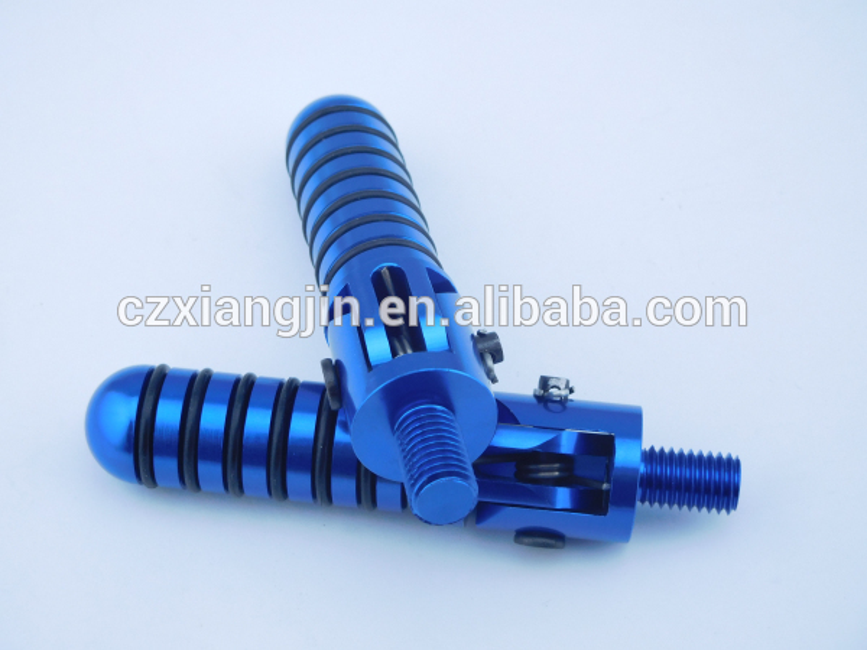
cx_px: 434
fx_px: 2004
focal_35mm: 80
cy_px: 325
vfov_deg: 18.4
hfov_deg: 24.4
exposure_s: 1/40
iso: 125
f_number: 4.6
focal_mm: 14.3
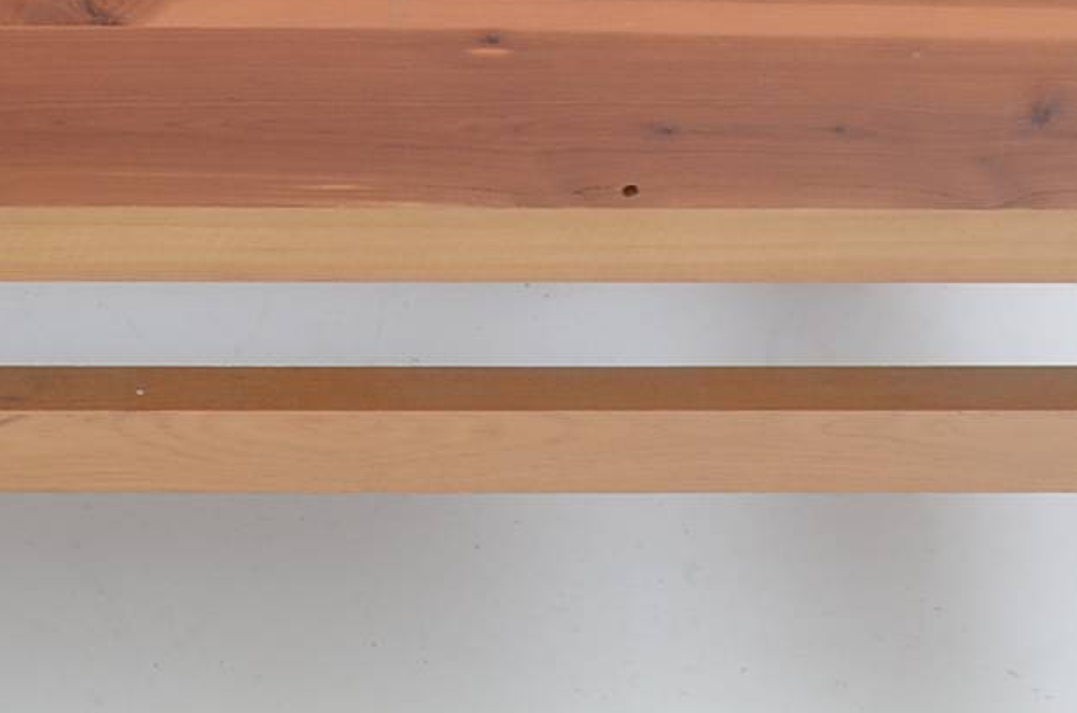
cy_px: -472
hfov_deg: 11.3
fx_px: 5374
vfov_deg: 7.4
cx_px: -3
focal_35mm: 180
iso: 200
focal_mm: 30
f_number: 6.3
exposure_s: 1/80
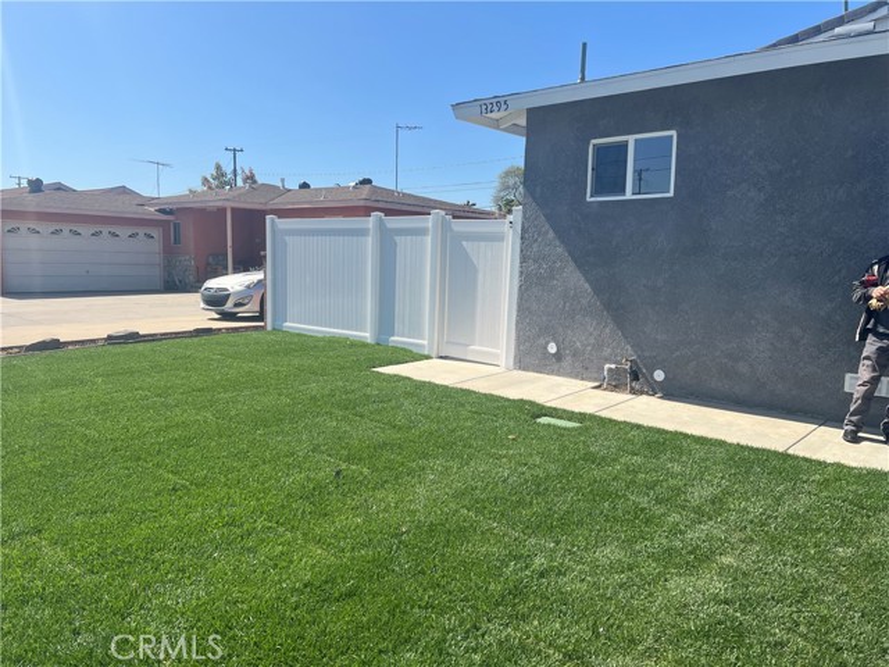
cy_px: 334
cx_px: 444
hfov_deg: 67.3
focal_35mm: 26
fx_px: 668
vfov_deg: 53.1
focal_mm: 5.7
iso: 50
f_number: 1.5
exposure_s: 1/4274
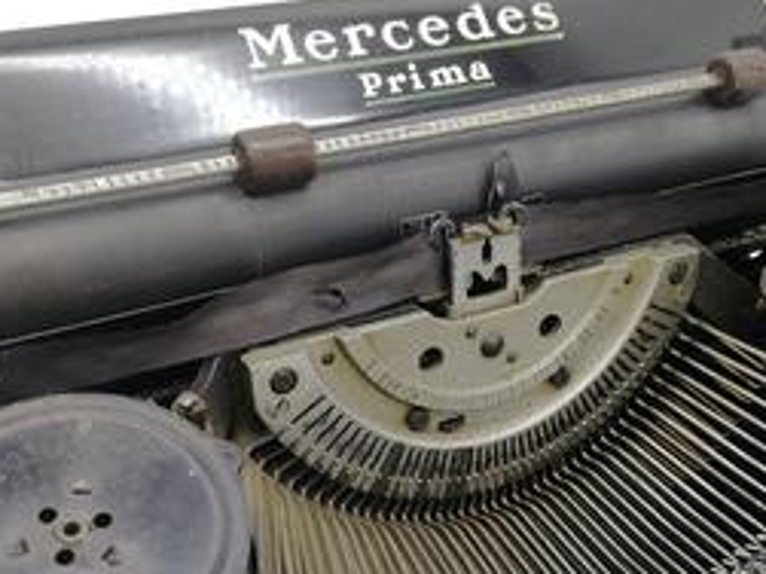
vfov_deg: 33.2
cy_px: 400
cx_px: 482
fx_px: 951
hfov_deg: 43.5
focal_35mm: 43
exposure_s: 1/100
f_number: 2.2
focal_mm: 3.95
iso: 100
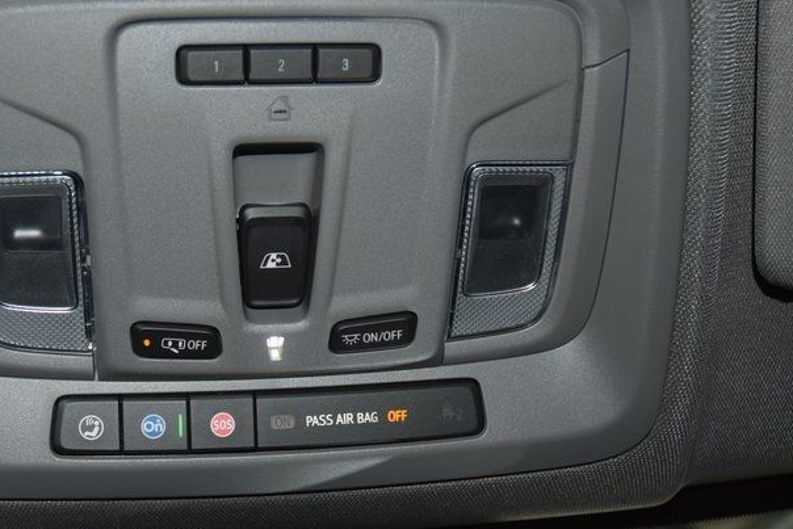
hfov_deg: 32.7
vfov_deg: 22.3
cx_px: 289
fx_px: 1344
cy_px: 286
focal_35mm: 61
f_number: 3.8
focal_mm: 24
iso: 500
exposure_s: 1/60
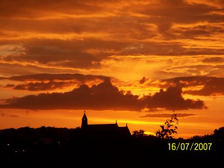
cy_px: 84
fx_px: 1196
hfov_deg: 10.7
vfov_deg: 8.0
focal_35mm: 185
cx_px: 112
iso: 64
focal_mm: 38.8
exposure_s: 1/200
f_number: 4.4
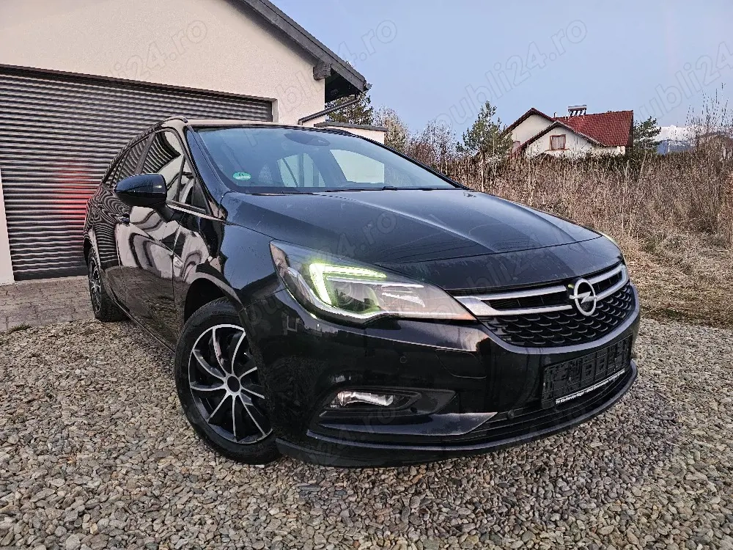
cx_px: 366
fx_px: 487
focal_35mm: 23
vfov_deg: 58.9
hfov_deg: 73.9
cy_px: 275
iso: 640
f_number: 1.7
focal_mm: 6.3
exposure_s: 1/50.3
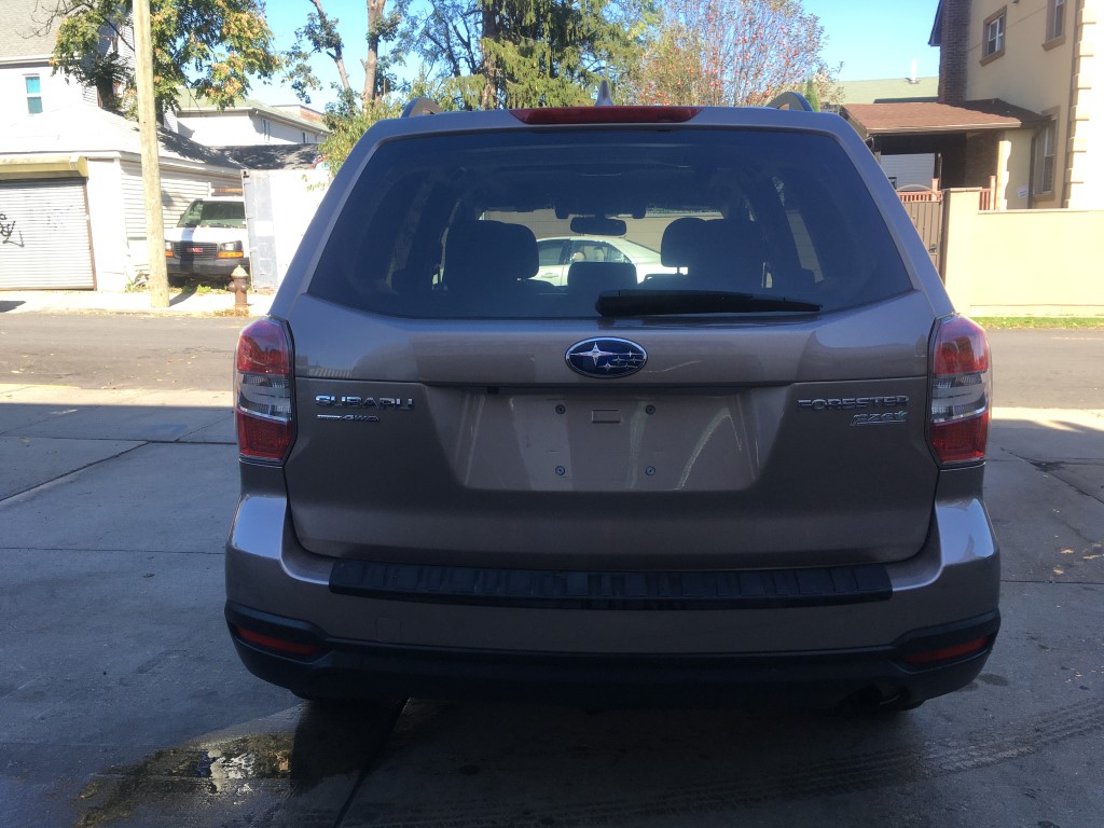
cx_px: 552
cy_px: 414
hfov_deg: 61.7
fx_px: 925
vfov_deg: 48.2
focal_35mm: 29
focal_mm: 4.15
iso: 25
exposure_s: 1/420
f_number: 2.2
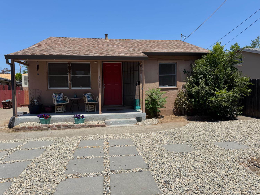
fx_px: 180
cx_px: 130
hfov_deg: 71.6
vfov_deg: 56.8
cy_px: 98
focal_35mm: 24
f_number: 1.78
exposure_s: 1/7092
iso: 80
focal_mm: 6.76
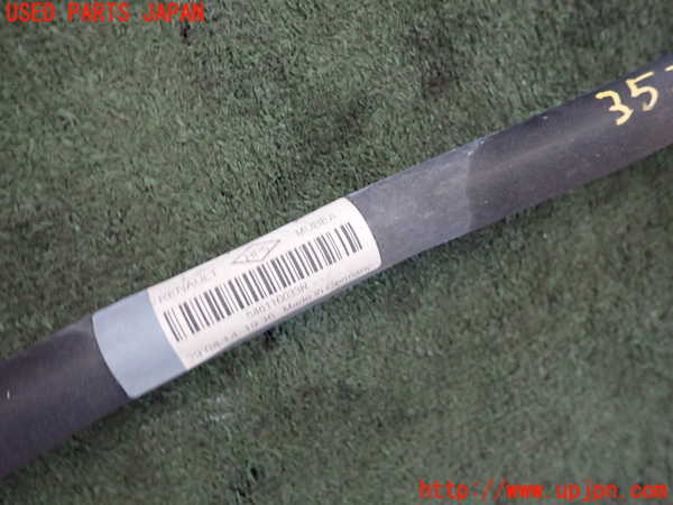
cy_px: 252
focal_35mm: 25
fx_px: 486
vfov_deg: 54.9
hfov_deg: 69.4
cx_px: 336
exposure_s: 1/30
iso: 500
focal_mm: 4.5
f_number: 2
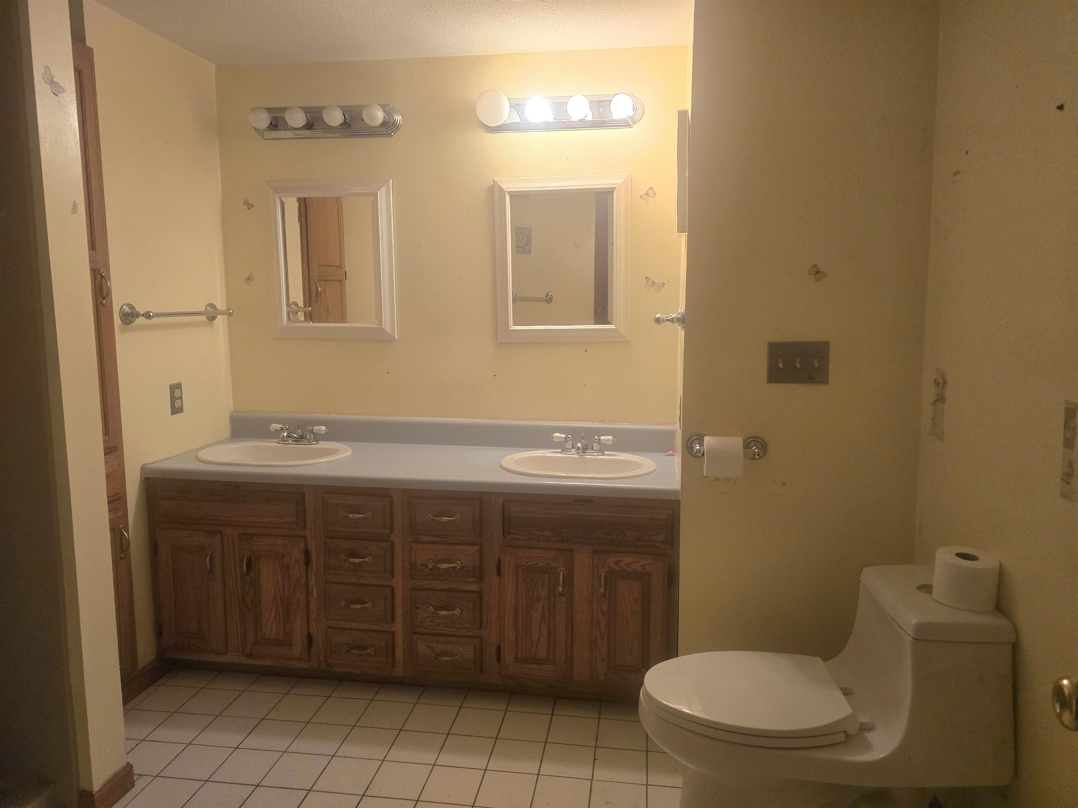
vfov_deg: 58.9
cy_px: 404
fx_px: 716
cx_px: 539
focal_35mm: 23
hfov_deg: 73.9
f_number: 1.7
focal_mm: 6.3
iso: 500
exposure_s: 1/120
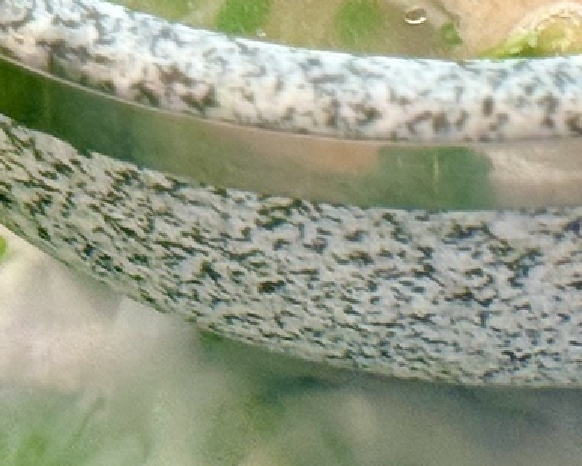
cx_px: 701
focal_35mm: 310
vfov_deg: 4.9
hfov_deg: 6.2
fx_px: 5342
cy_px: -340
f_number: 1.78
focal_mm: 6.76
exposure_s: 1/49
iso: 250
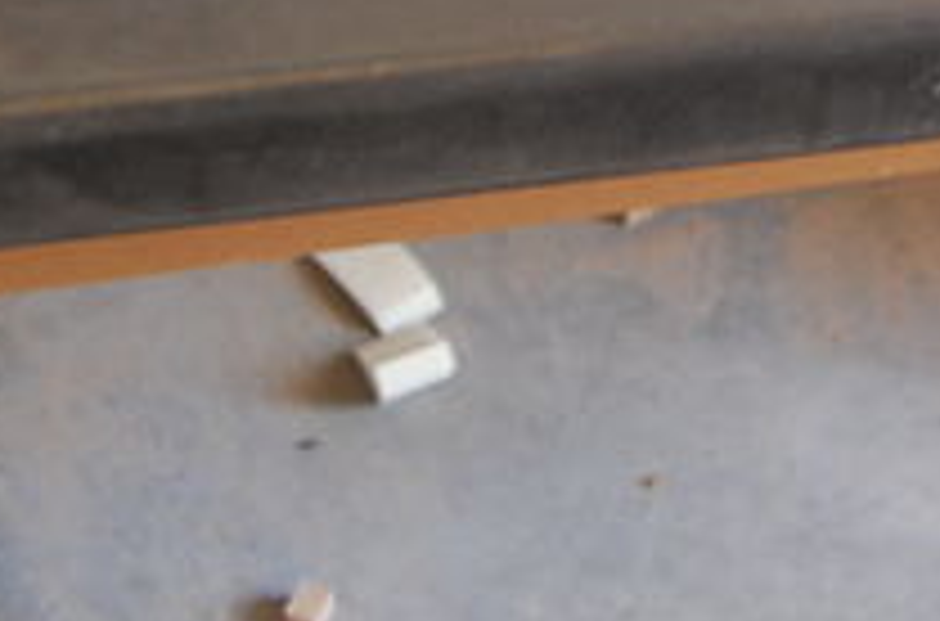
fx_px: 2395
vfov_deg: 14.3
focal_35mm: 92
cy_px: -144
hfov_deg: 21.9
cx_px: 760
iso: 800
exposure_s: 1/15
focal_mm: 20
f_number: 3.8
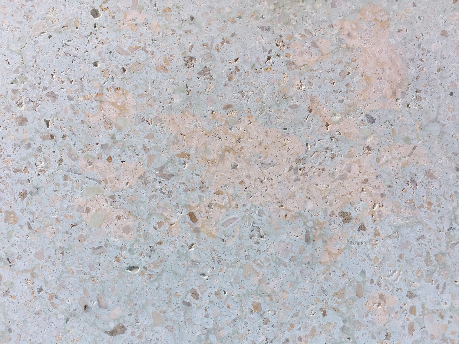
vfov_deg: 48.2
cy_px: 172
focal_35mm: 29
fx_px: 385
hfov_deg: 61.7
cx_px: 230
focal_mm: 4.15
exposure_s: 1/449
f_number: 2.2
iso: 32
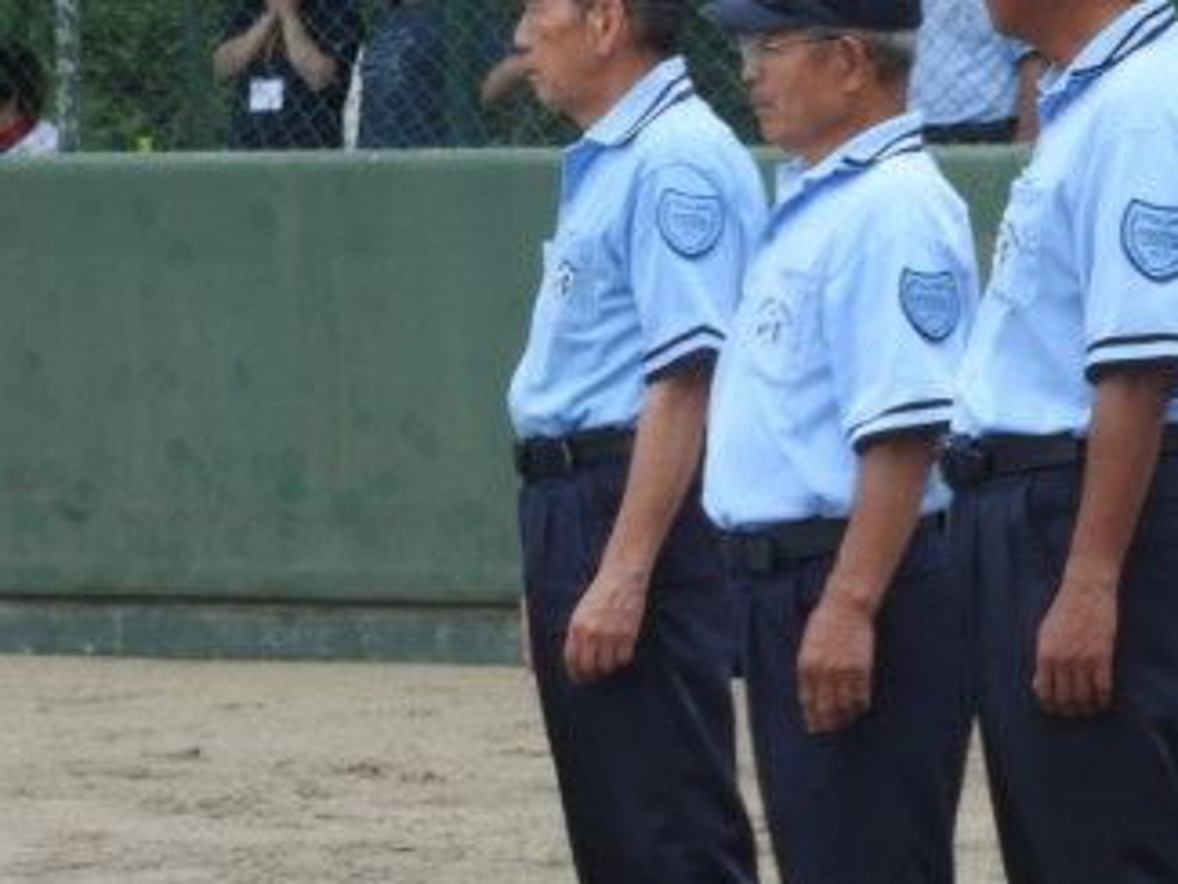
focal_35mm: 277
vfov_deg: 5.4
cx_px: 968
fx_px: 9430
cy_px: 409
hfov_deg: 7.1
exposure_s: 1/320
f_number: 5.2
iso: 100
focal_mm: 26.9
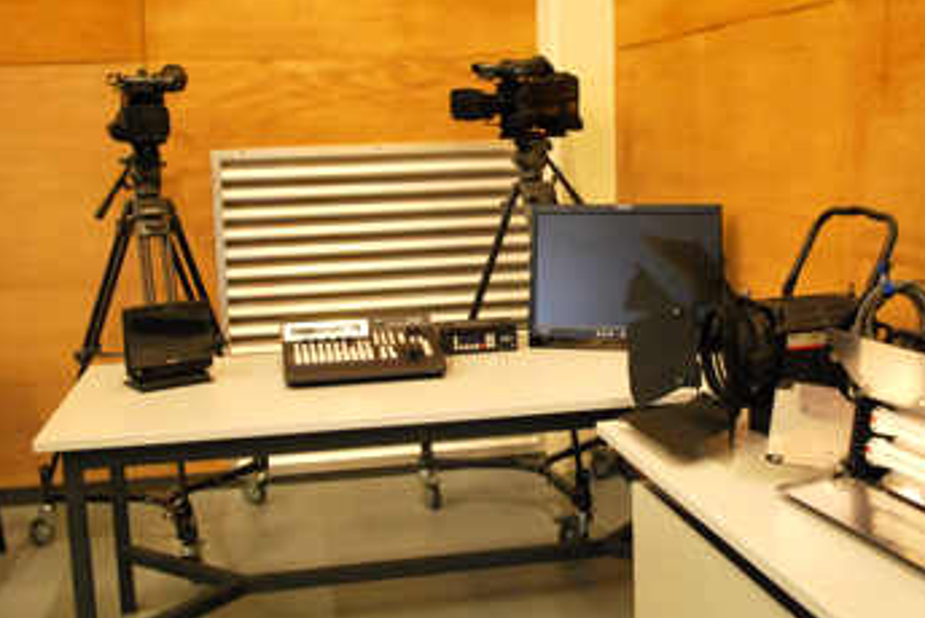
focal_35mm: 43
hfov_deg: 45.3
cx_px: 511
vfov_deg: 31.2
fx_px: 1106
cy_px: 274
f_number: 4
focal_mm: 22
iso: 1250
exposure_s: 1/60
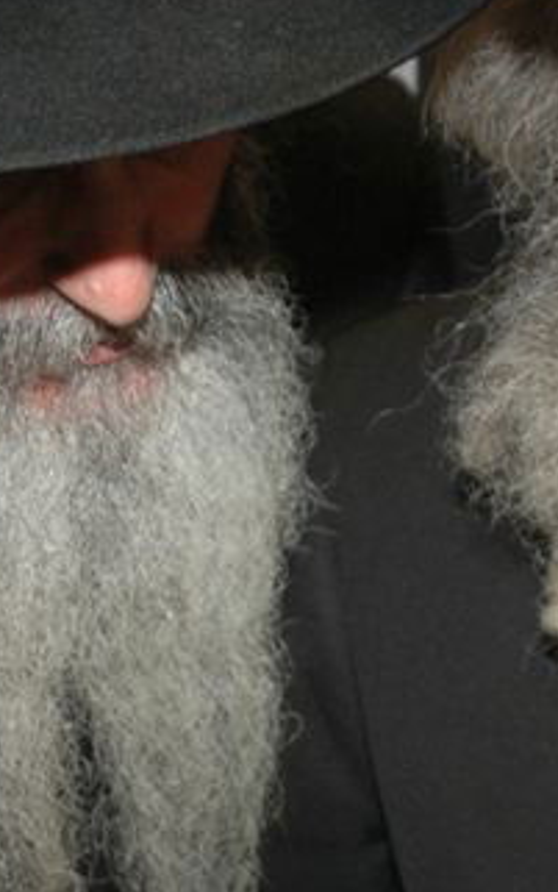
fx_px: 4738
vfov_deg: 10.7
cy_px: 510
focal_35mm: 195
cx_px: 447
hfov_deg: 6.7
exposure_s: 1/60
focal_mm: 40
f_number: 4.8
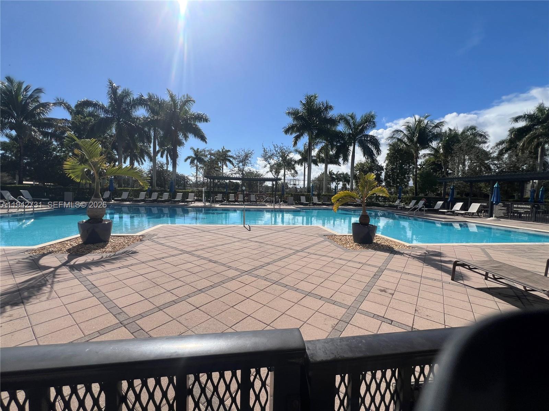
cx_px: 274
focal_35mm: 13
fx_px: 206
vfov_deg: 89.9
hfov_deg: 106.2
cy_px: 206
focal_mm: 1.57
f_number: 1.8
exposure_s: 1/3040
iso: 32
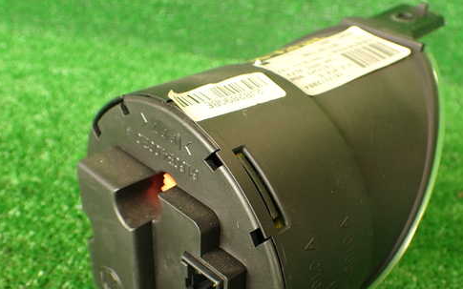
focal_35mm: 42
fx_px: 530
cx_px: 266
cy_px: 191
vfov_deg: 30.3
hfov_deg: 47.0
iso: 200
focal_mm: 5.79
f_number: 2.4
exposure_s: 1/40
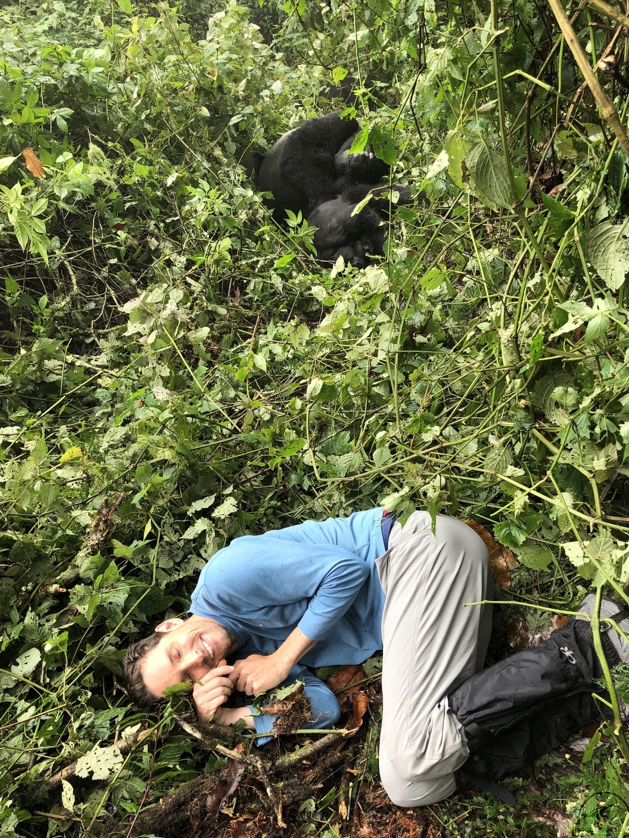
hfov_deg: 48.2
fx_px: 703
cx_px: 317
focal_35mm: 29
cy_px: 419
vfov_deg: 61.7
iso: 50
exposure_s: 1/120
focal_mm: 4
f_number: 1.8
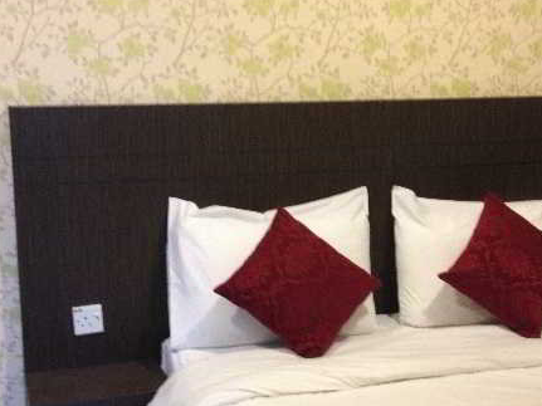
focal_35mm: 65
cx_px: 289
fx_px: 1017
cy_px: 241
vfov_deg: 22.5
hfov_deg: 29.8
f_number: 2.4
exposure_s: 1/15
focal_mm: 4.28
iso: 400
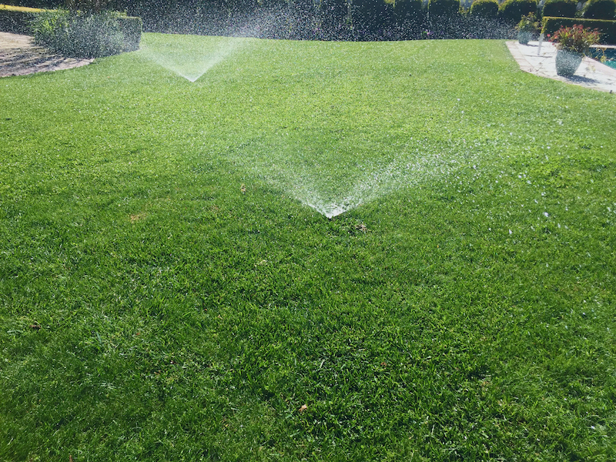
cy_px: 231
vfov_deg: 48.2
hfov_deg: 61.7
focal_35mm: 29
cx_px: 308
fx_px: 516
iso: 32
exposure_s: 1/1236
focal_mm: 4.15
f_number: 2.2
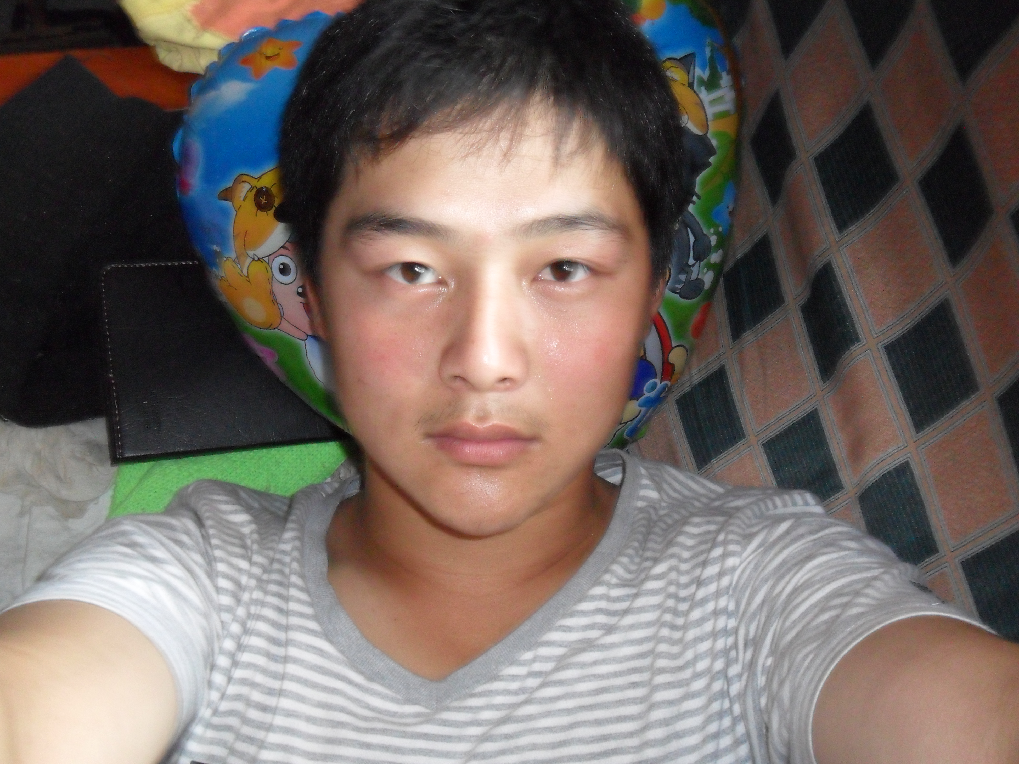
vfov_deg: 37.7
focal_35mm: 38
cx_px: 497
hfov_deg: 49.0
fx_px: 1119
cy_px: 376
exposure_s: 1/15
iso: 400
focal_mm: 6.6
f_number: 4
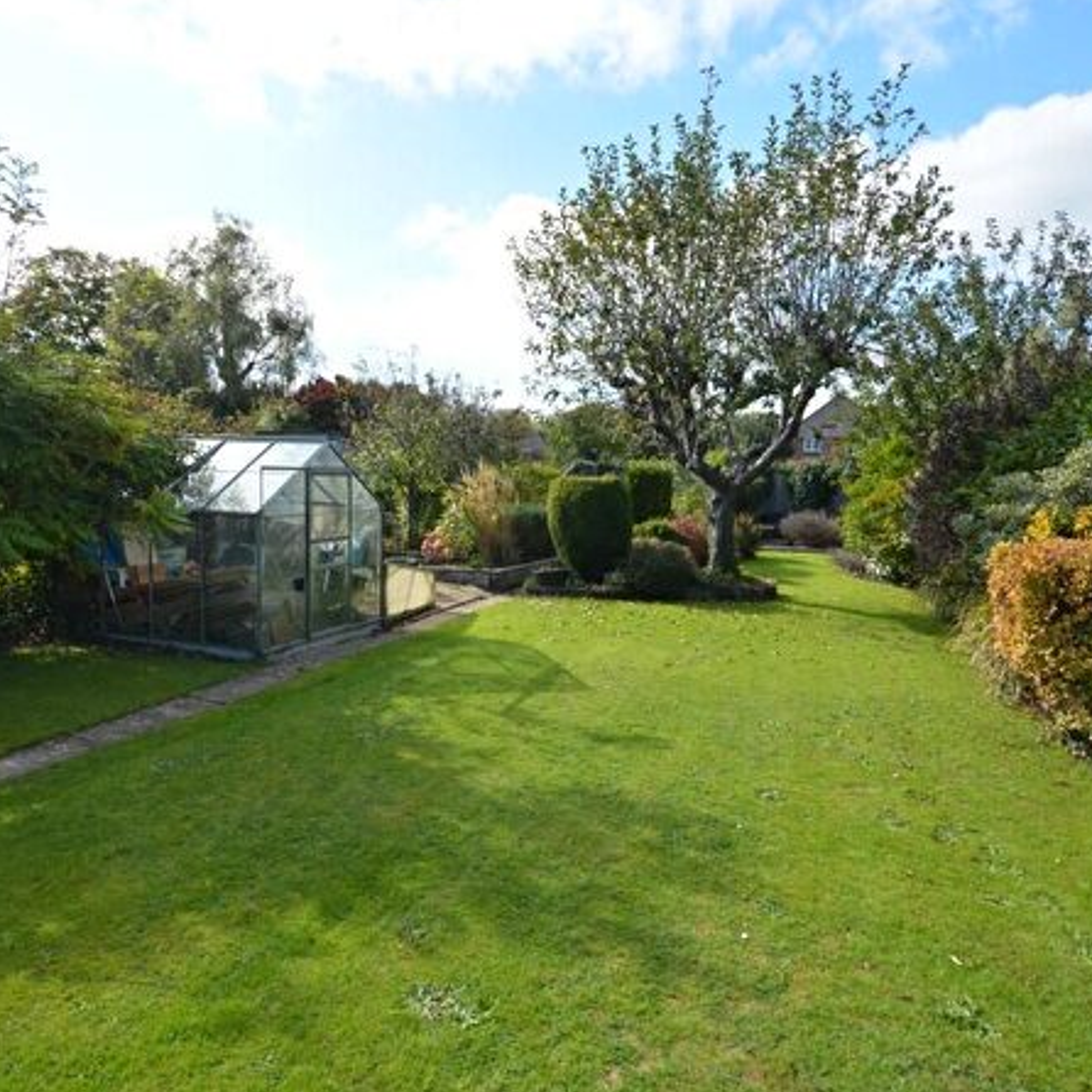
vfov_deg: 74.8
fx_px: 714
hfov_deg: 74.8
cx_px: 573
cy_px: 546
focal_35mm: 20
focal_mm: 10
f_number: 8
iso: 400
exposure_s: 1/640
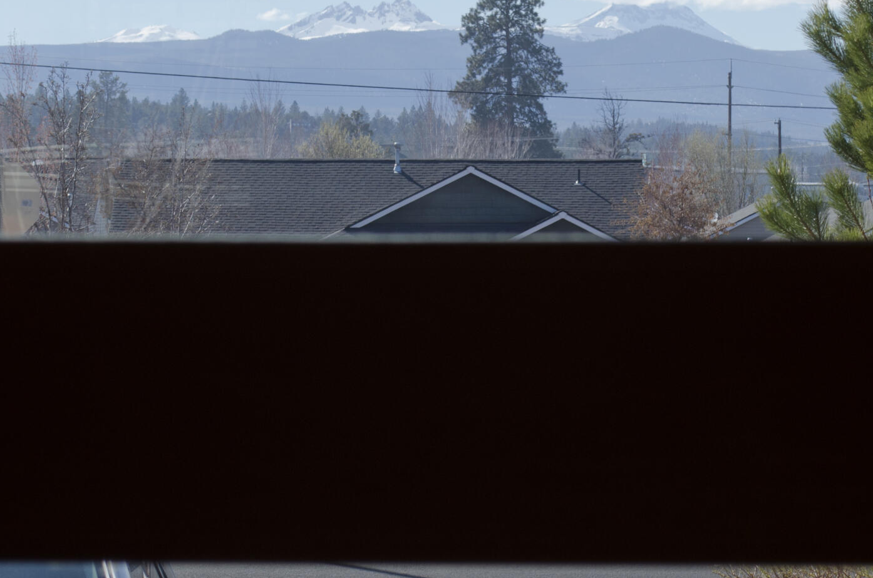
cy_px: 189
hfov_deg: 13.3
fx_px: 3751
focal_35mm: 155
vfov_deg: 8.8
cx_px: 463
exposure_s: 1/250
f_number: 8
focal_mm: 48
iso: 110
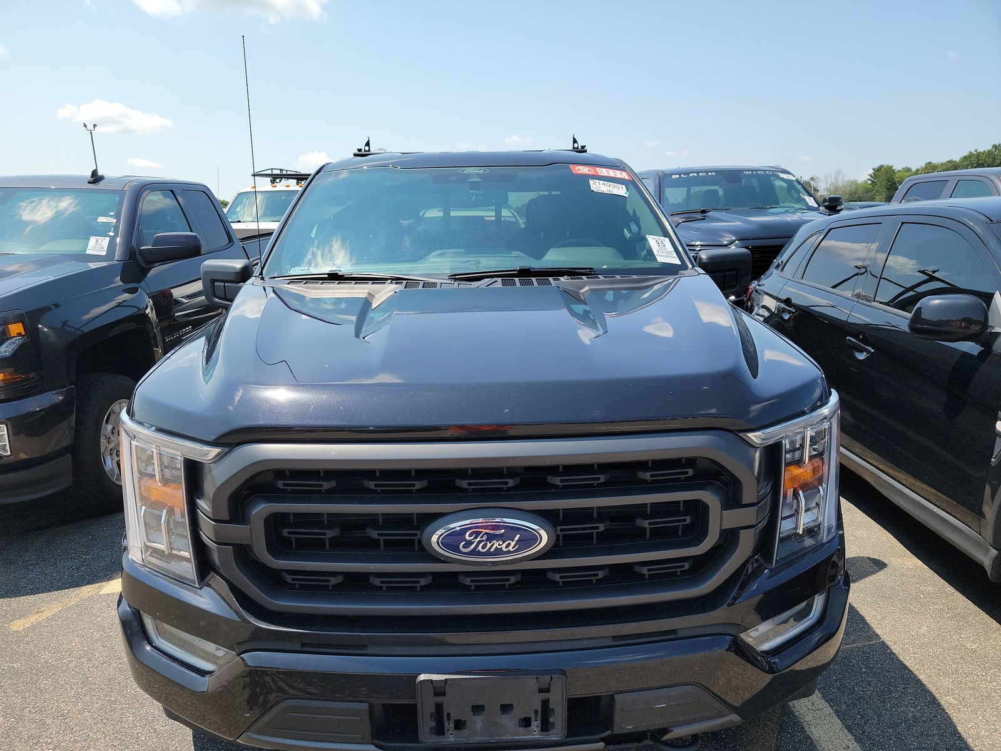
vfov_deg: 56.8
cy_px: 376
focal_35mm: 24
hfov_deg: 71.6
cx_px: 500
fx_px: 694
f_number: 1.8
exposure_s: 1/524
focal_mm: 6.7
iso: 50
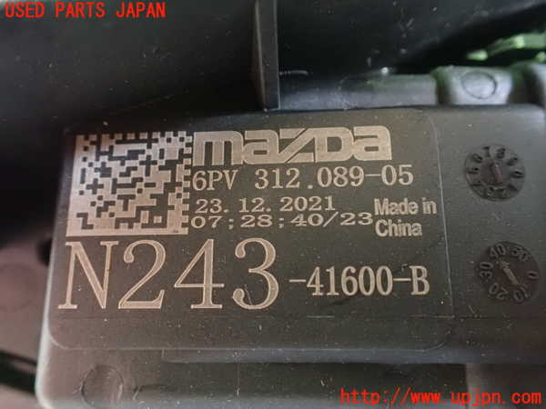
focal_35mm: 30
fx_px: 473
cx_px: 273
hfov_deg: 60.0
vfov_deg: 46.8
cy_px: 204
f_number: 2.3
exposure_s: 1/13
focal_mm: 5.4
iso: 1600
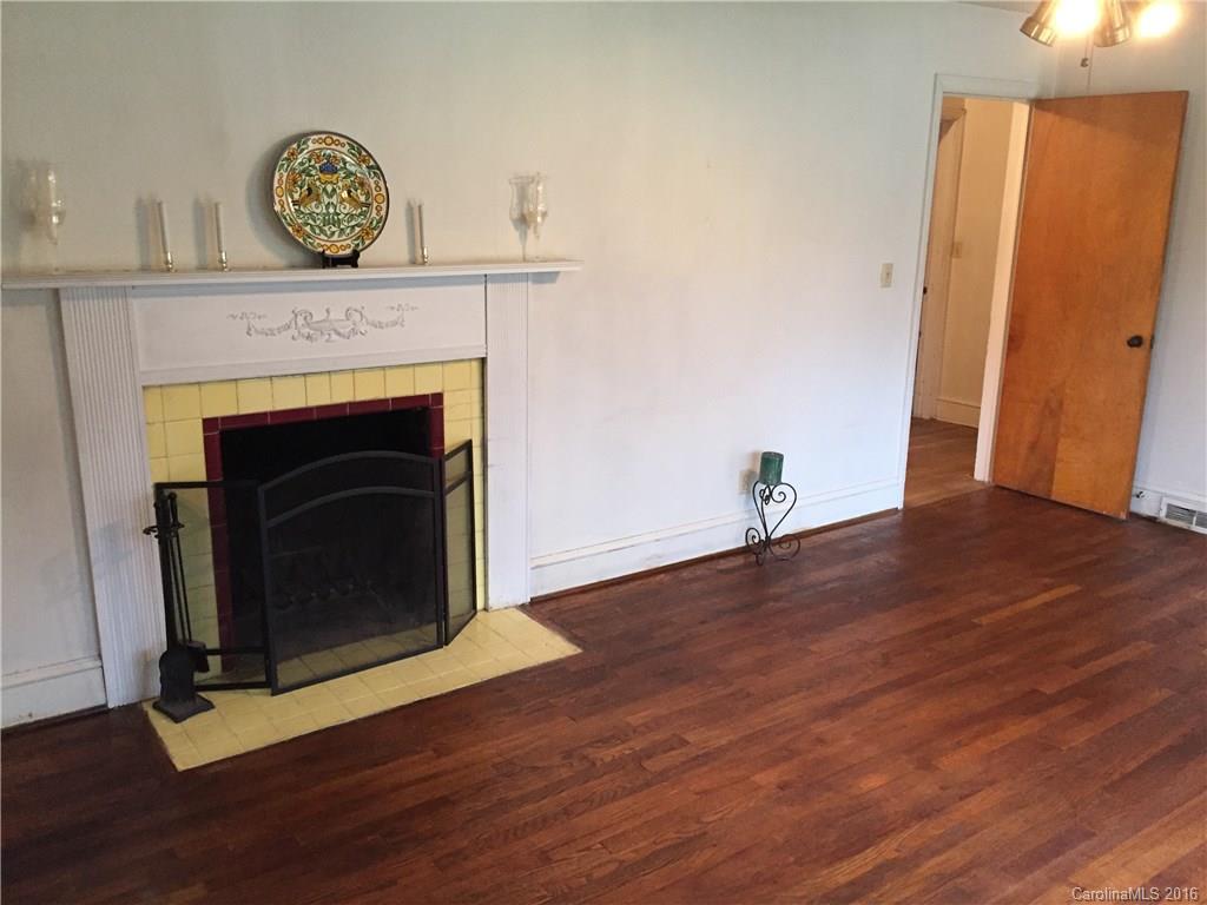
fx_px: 1011
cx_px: 604
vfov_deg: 48.2
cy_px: 452
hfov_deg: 61.7
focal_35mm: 29
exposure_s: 1/24
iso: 250
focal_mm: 4.15
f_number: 2.2
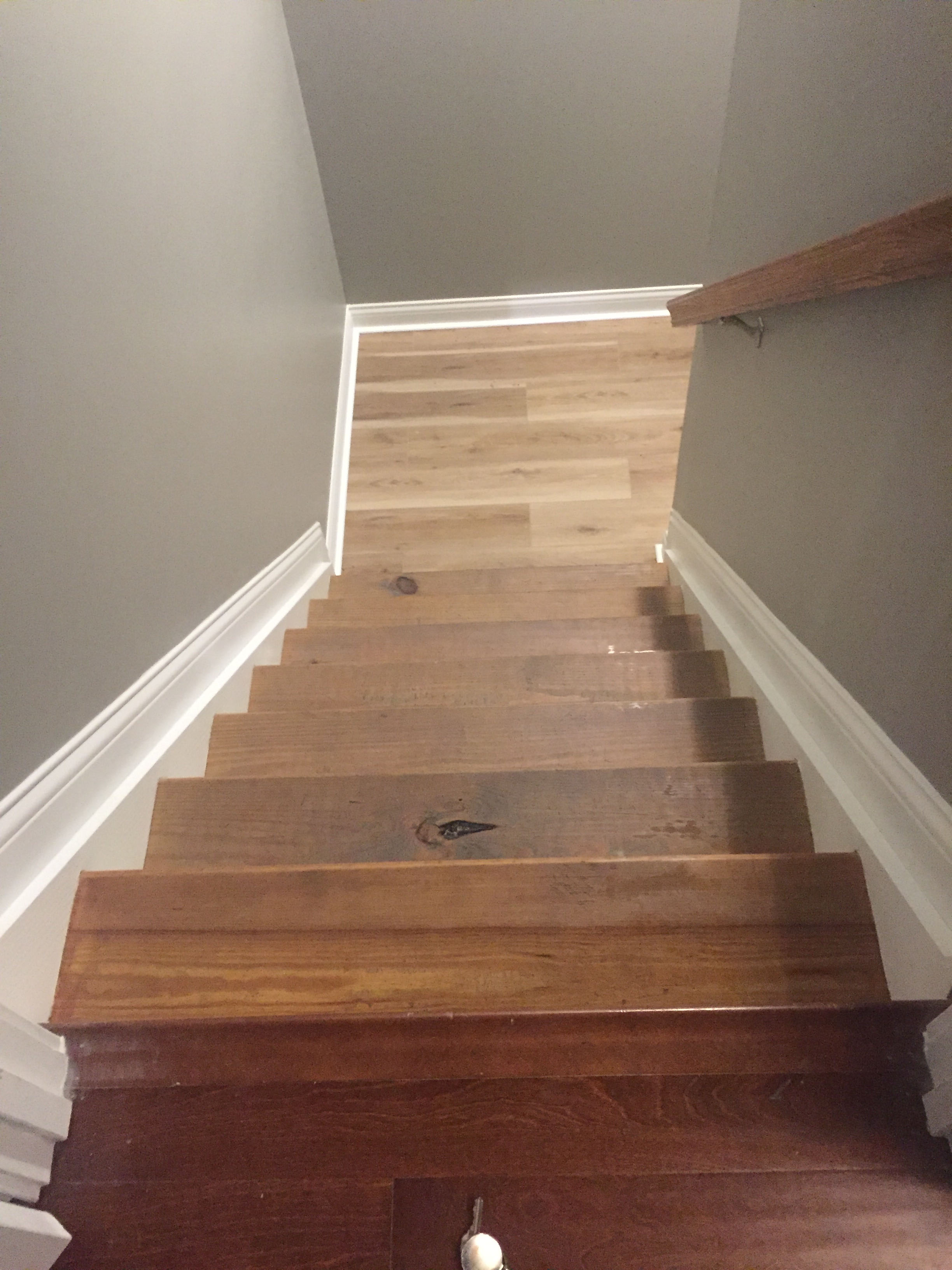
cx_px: 476
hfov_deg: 48.2
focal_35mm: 29
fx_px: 1063
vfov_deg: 61.7
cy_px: 635
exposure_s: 1/15
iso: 400
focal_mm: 4.15
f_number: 2.2
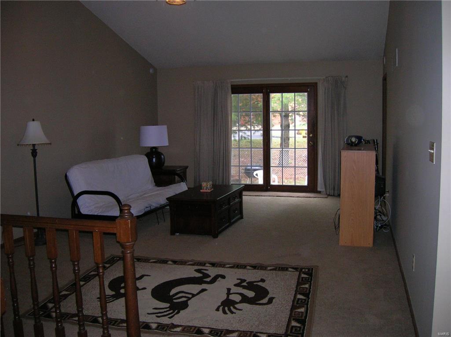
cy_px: 168
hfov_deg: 54.0
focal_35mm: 34
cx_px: 226
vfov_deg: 41.7
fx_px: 442
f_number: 2.9
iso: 122
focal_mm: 5.7
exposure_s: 1/60.1
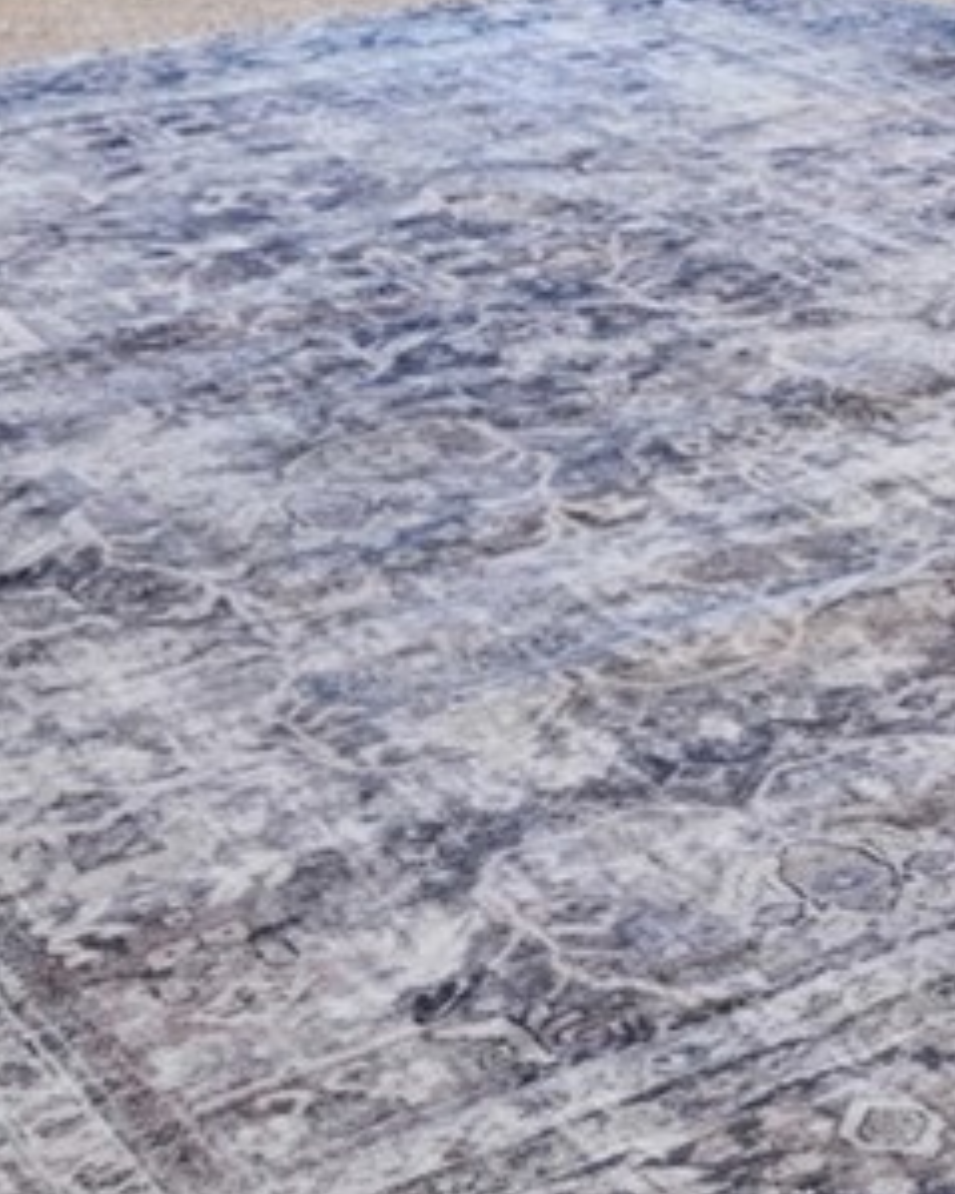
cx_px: 1383
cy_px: -719
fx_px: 3181
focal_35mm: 90
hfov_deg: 15.8
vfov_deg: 18.3
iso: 200
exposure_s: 1/2.5
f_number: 9
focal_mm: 14
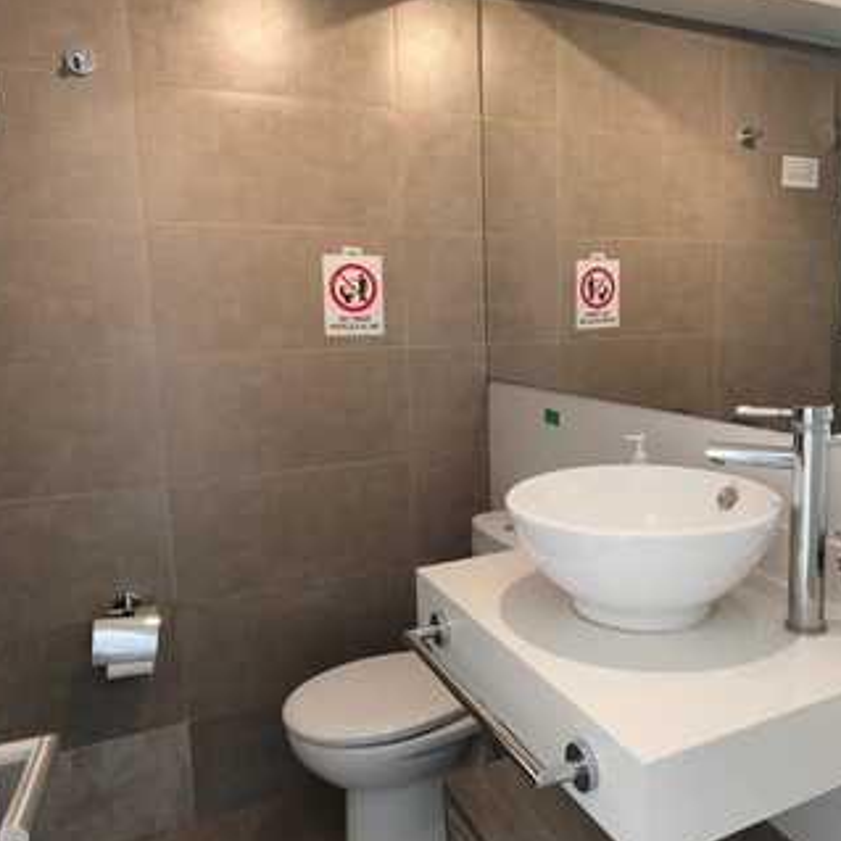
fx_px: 770
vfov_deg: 57.3
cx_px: 546
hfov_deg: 56.3
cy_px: 422
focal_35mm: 28
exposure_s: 1/99.9
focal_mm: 6.45
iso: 160
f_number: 1.62
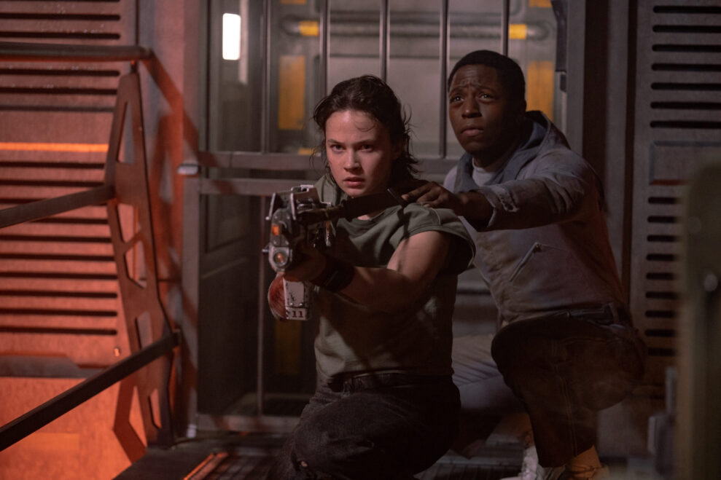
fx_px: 2343
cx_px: 360
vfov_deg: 11.7
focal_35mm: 117
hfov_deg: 17.5
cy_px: 240
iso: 4000
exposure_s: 1/125
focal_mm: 117
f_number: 3.5
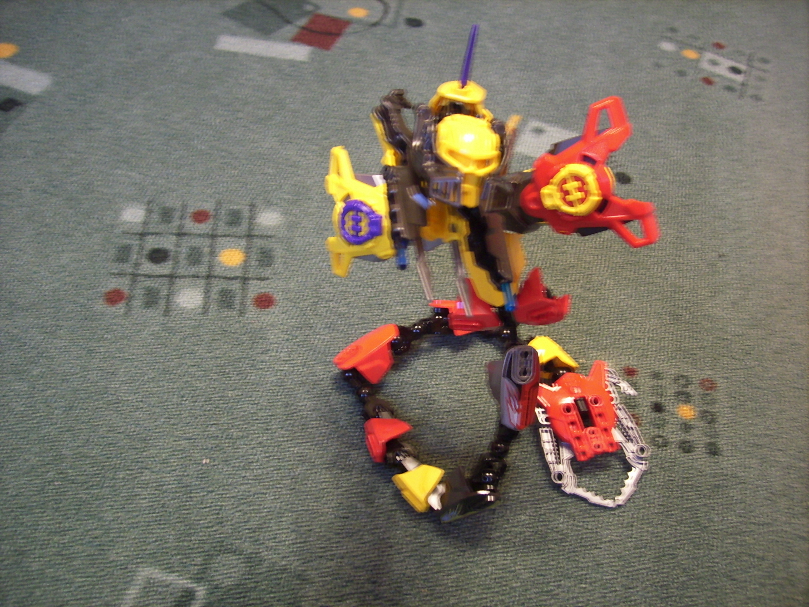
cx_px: 404
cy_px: 304
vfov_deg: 44.2
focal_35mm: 32
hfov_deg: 56.8
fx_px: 748
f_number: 2.8
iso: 50
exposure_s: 1
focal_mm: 5.99
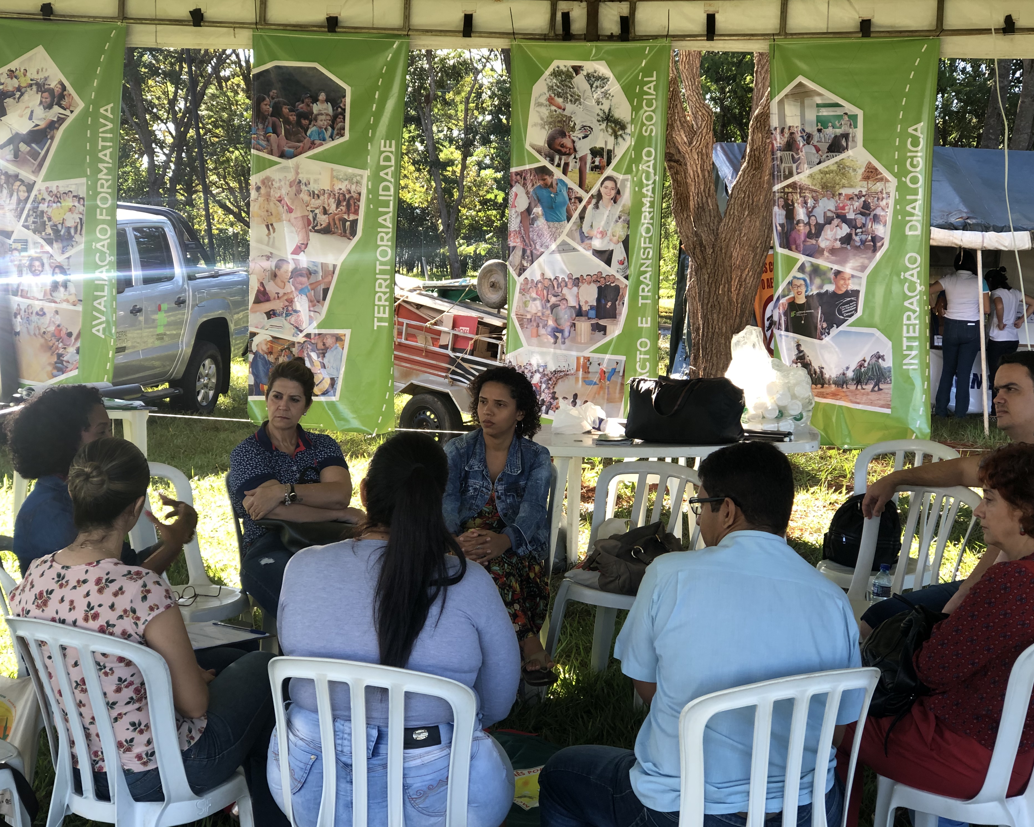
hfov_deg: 31.4
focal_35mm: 60
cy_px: 416
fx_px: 1836
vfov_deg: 25.4
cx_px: 545
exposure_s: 1/40
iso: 20
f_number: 2.8
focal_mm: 6.6
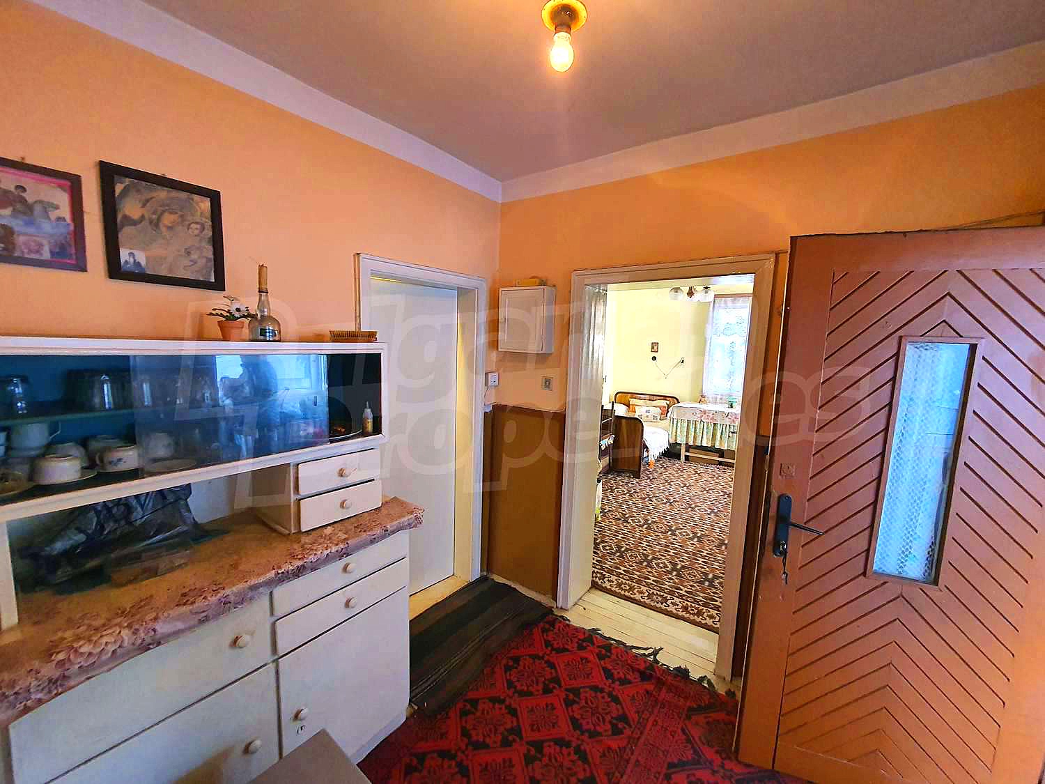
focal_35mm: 13
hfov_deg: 106.2
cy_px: 392
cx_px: 522
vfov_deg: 89.9
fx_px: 392
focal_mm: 1.8
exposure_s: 1/33
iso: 400
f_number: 2.2
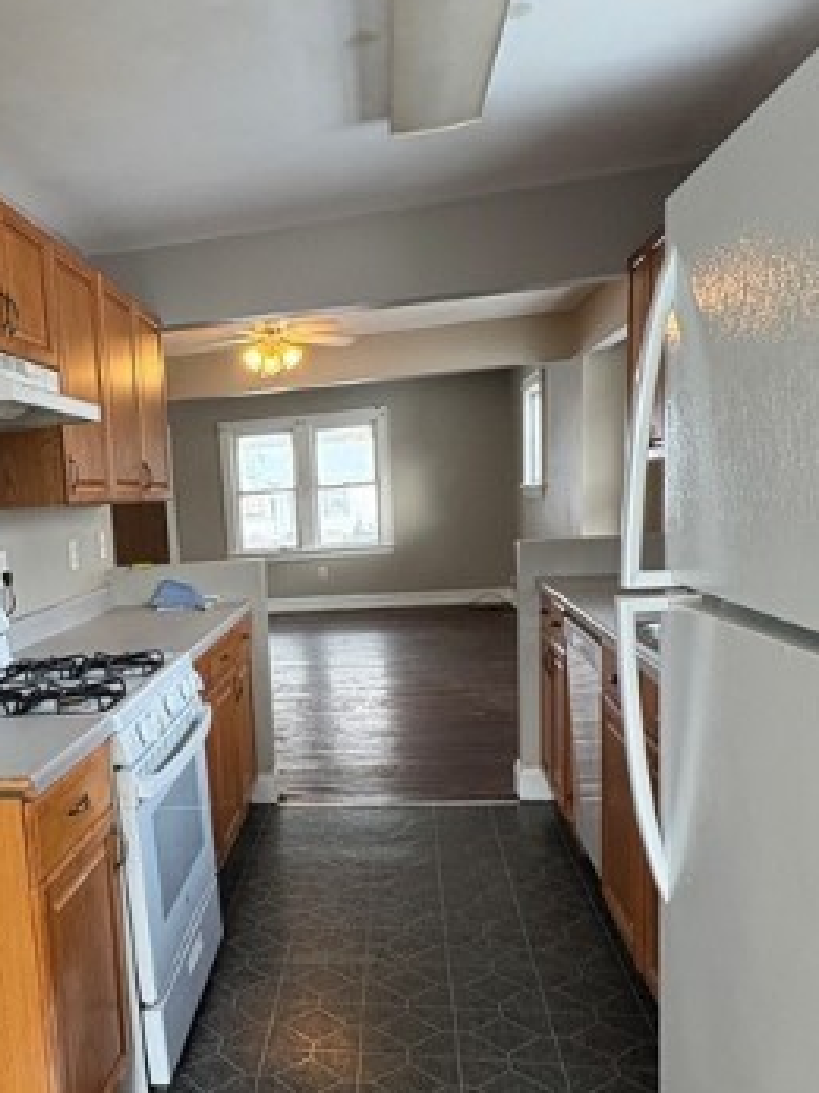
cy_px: 646
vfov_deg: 58.0
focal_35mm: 31
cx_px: 167
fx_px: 979
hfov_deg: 43.4
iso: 200
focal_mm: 2.22
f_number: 2.2
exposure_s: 1/120
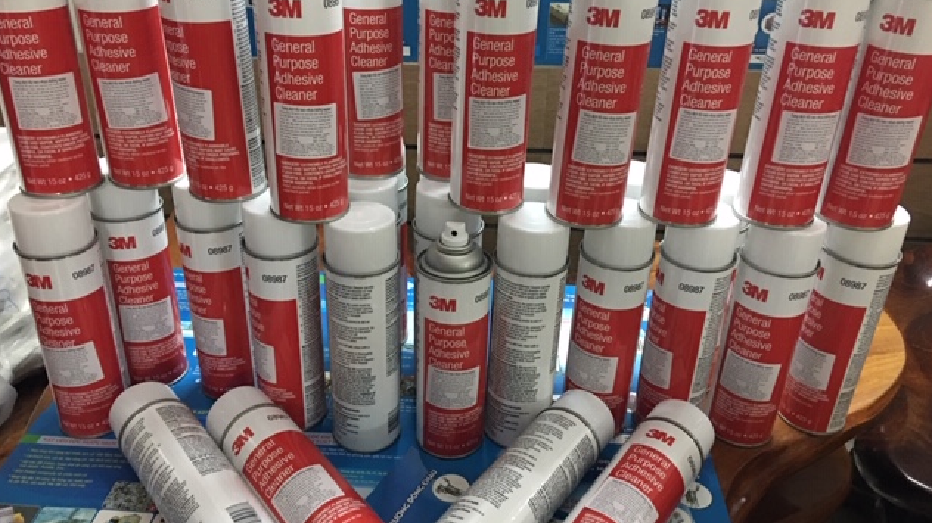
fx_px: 791
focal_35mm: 32
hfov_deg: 61.0
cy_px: 267
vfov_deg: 36.6
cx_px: 465
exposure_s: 1/8
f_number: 2.2
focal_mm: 4.15
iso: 160
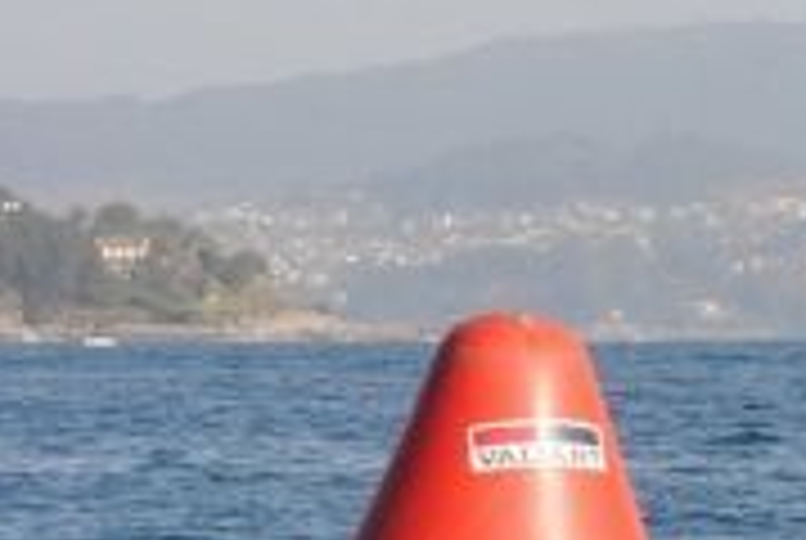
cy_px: 151
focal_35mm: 369
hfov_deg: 5.4
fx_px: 8280
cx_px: 1788
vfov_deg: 3.7
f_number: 7.1
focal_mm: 55
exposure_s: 1/200
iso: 100
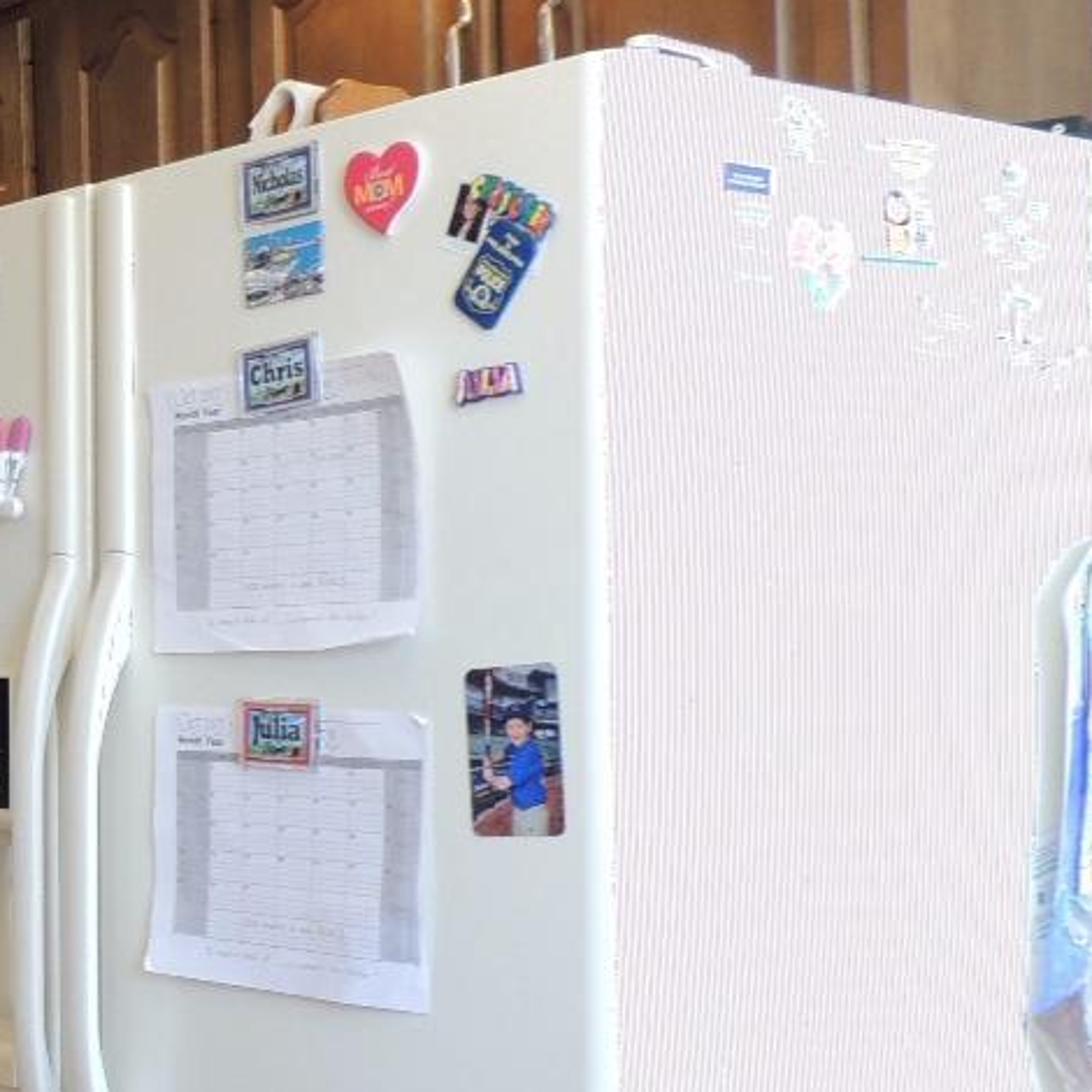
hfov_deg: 22.8
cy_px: 688
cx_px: -418
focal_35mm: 65
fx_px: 2320
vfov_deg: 26.4
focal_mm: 4.3
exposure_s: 1/30
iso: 125
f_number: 3
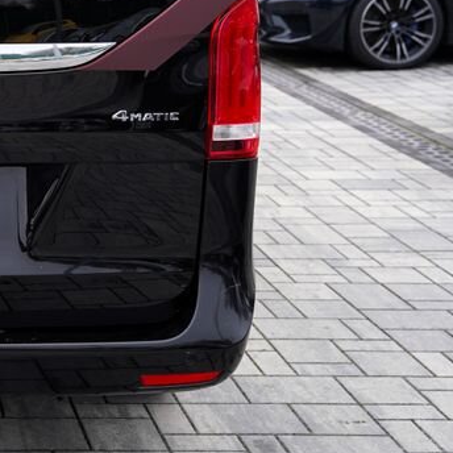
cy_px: 72
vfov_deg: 19.9
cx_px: -147
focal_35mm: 86
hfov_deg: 18.6
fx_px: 1273
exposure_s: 1/60
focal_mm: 34
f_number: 4
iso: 100
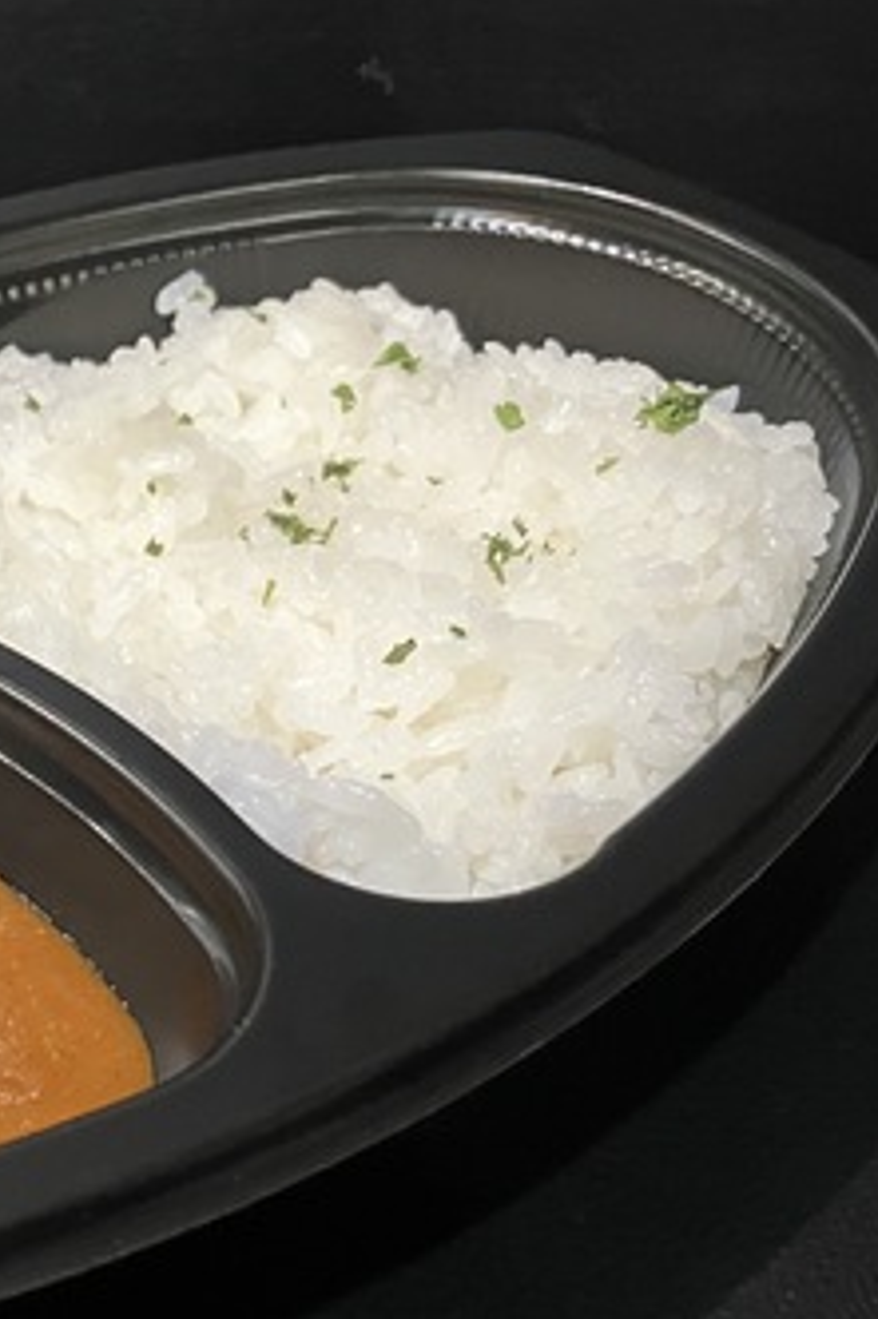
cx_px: -64
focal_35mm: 57
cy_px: 715
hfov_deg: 22.5
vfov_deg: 35.0
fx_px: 2087
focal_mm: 3.99
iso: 500
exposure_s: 1/30
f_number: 1.8
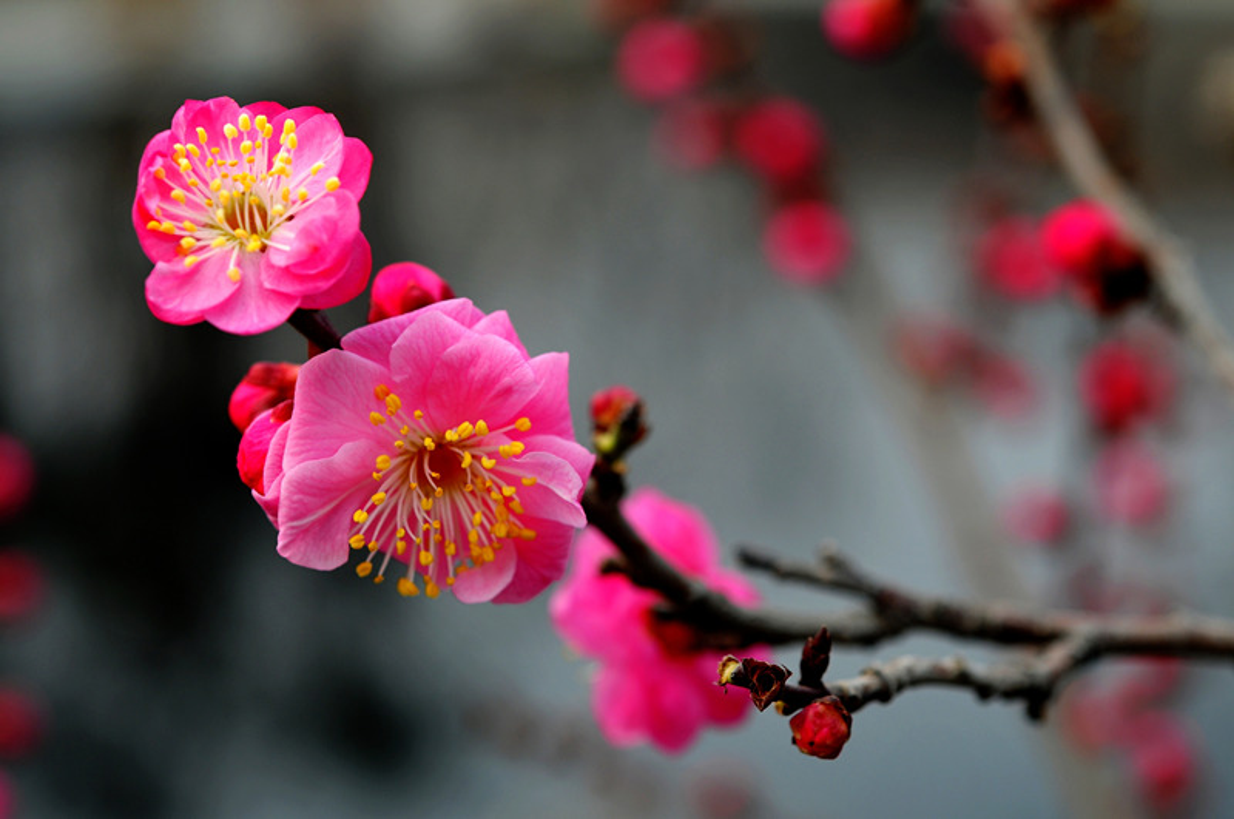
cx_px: 617
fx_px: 3081
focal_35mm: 90
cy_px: 410
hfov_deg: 22.7
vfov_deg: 15.1
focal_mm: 60
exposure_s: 1/125
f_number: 7.1
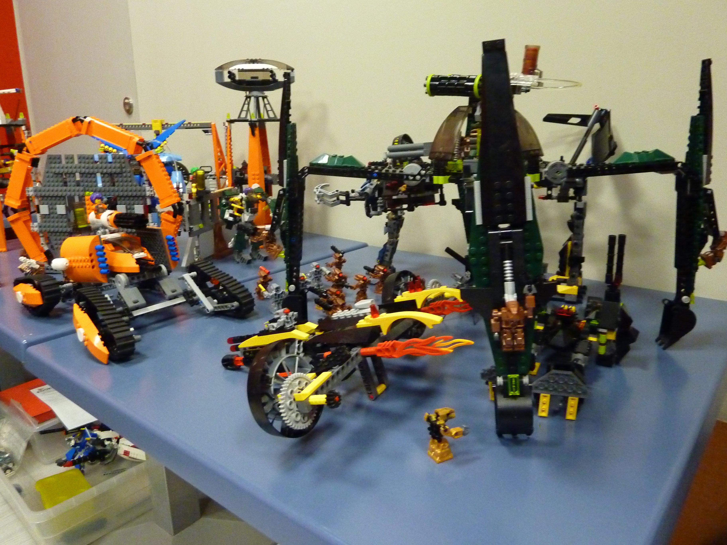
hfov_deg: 69.4
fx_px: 525
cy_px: 272
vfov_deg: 54.9
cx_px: 364
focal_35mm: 25
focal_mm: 4.1
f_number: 3.3
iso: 800
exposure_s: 1/25
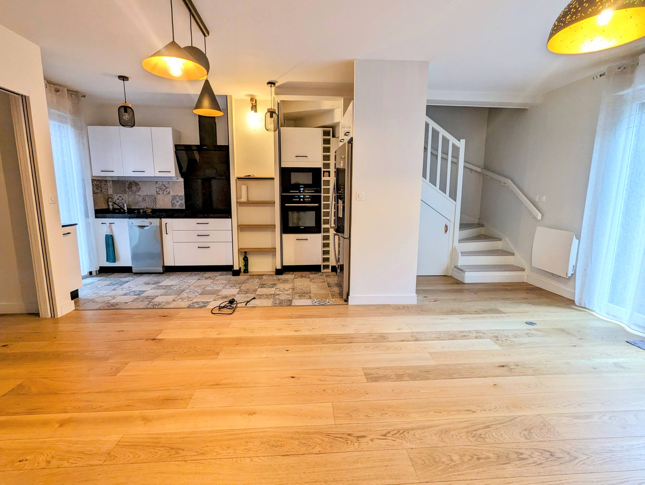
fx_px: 299
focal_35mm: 16
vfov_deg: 78.2
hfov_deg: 94.4
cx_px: 322
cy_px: 242
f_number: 2.2
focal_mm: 2.35
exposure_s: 1/25
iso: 80
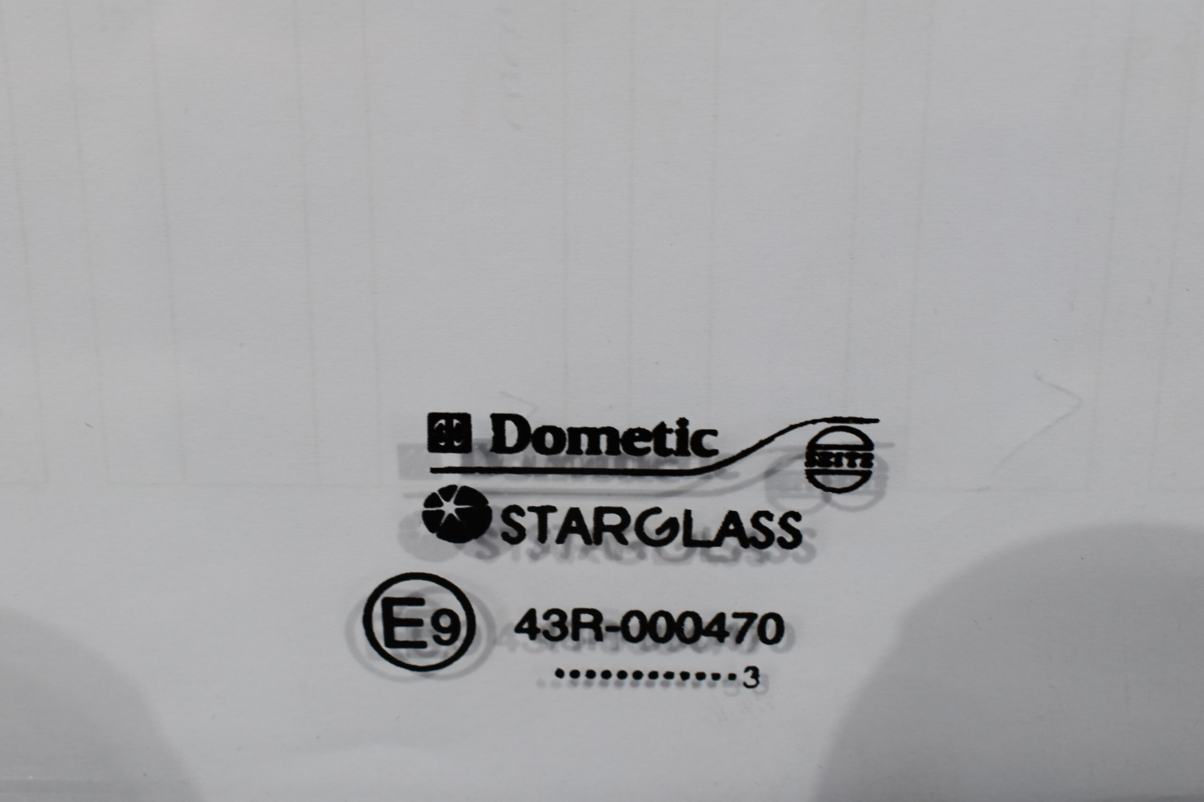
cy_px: 401
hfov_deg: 42.3
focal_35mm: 46
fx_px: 1555
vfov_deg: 28.9
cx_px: 602
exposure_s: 1/60
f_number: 8
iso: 320
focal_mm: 31
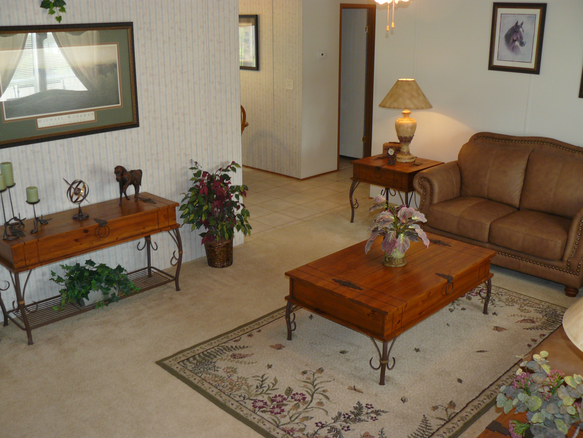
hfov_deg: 51.4
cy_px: 219
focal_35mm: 36
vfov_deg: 39.7
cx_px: 292
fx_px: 606
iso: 100
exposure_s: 1/15
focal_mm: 6
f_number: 2.8
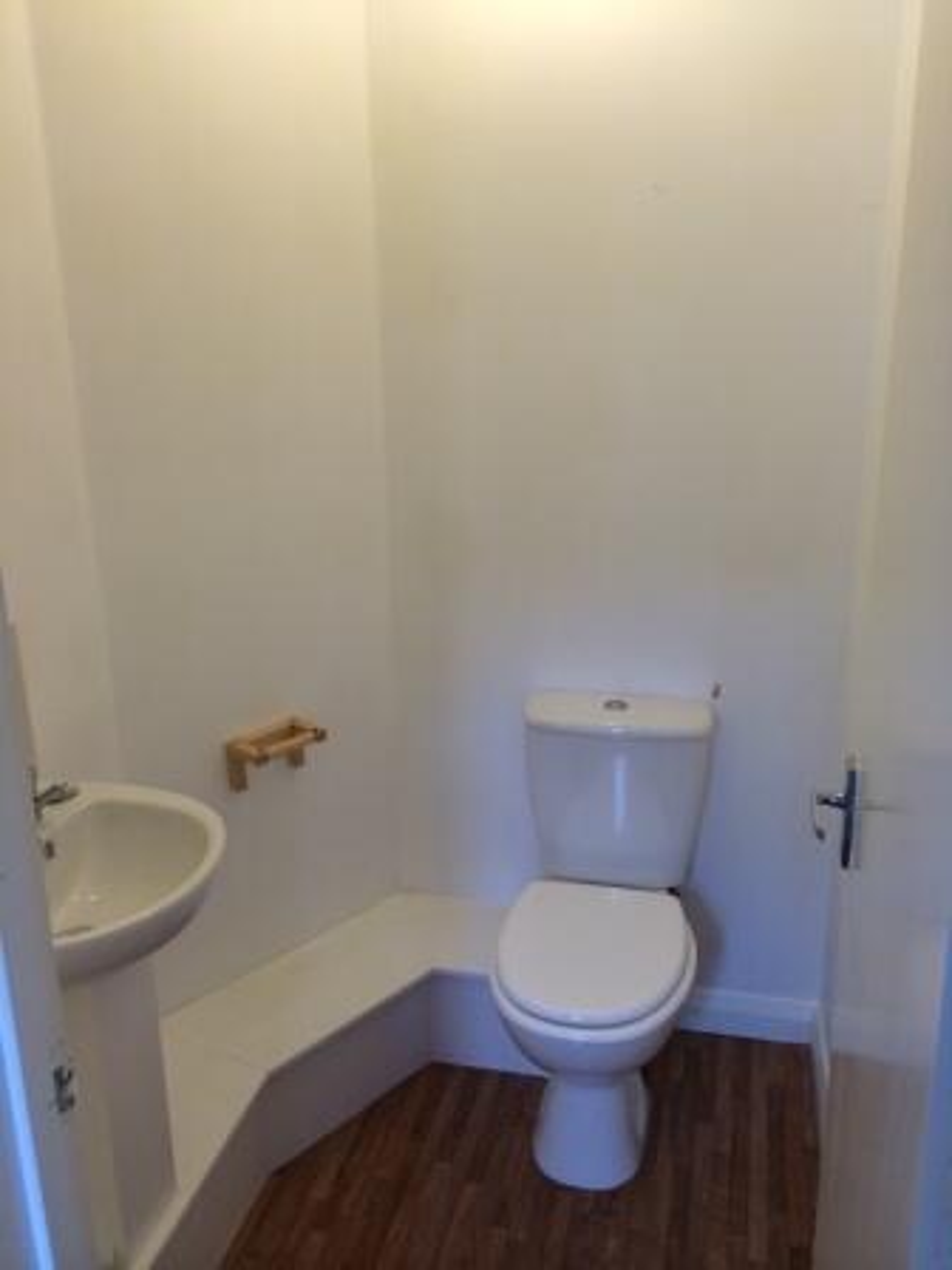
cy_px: 635
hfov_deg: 46.8
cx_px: 476
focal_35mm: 30
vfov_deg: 60.0
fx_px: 1100
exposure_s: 1/33
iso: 40
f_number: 2.2
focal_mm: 4.12
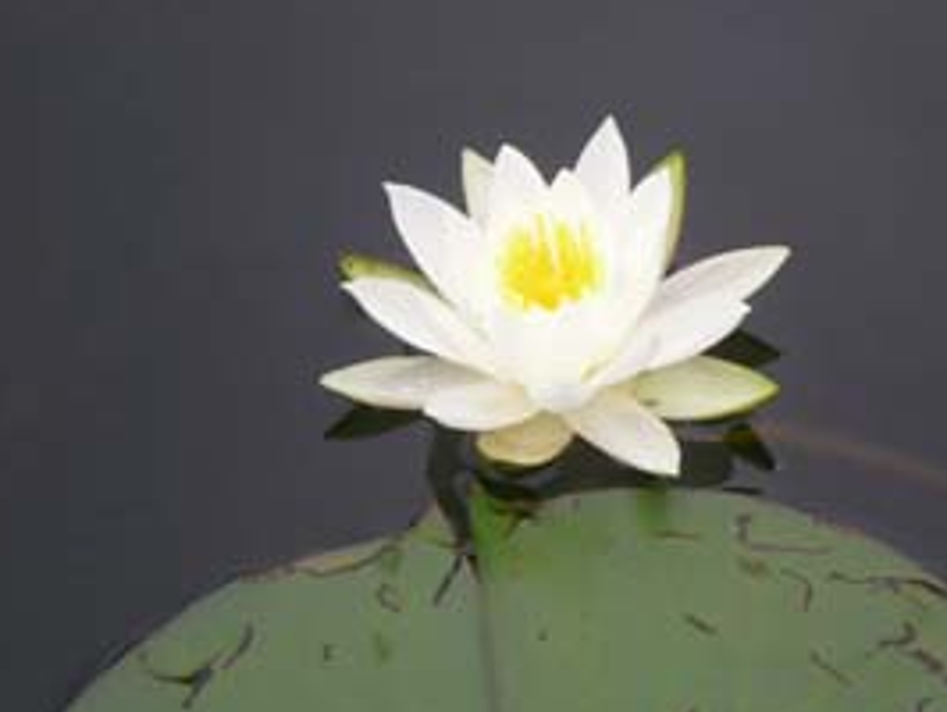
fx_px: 4107
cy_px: 283
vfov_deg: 9.9
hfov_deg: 13.1
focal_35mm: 150
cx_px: 577
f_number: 5.9
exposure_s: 1/109
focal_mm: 18.9
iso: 50
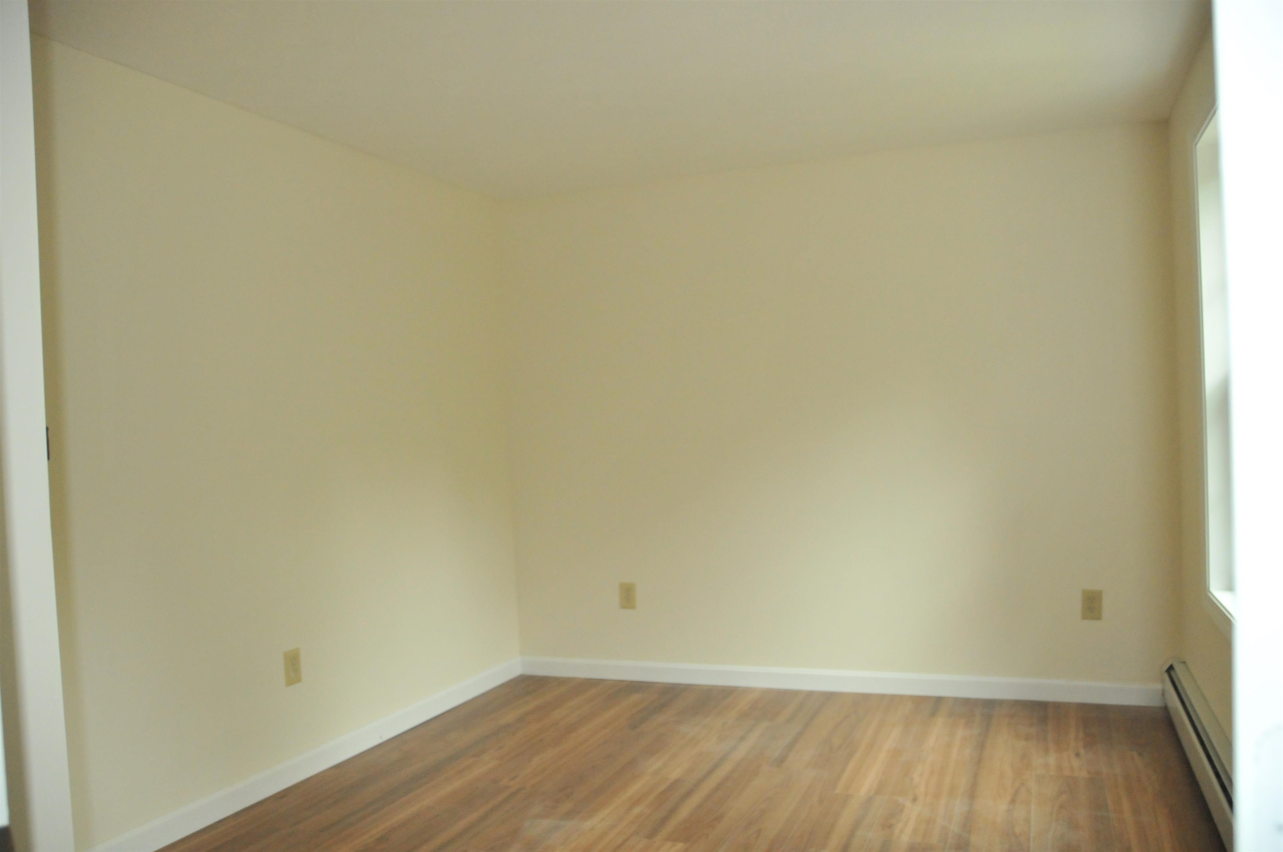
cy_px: 426
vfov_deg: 47.8
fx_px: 961
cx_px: 642
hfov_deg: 67.4
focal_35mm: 27
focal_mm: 18
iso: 1600
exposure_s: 1/160
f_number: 3.5
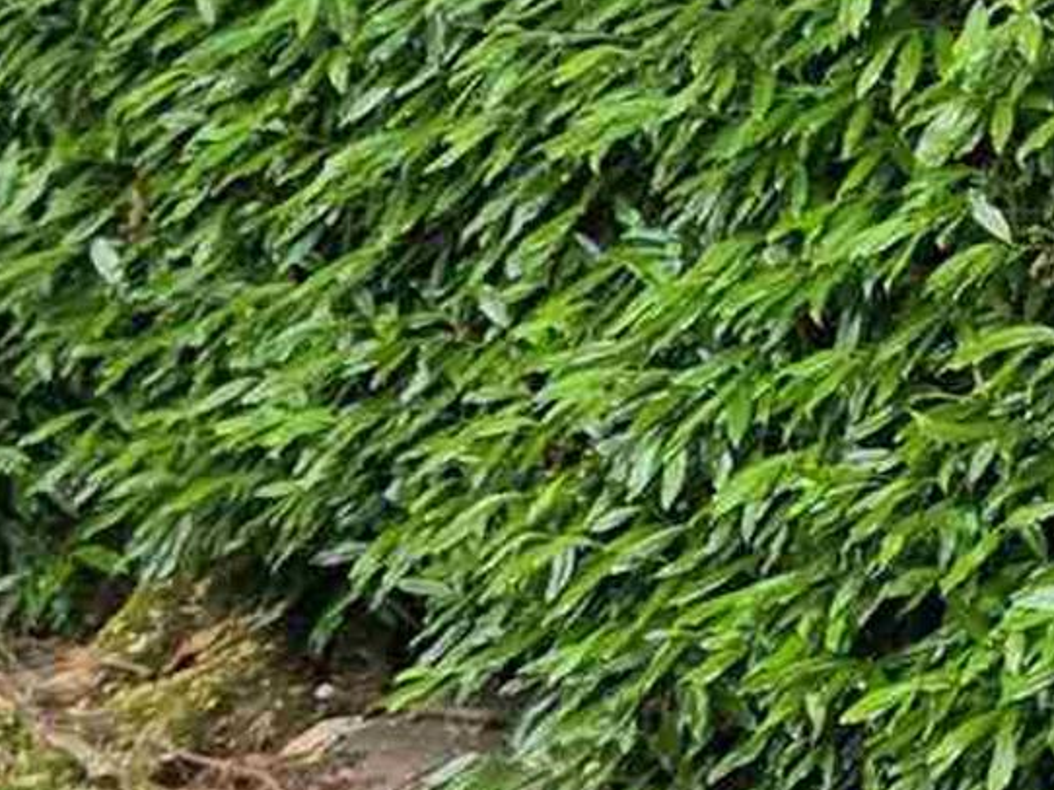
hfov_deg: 9.8
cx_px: 2933
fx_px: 4961
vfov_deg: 8.1
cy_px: -1313
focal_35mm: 163
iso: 160
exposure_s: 1/182
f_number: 1.7
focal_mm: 6.3
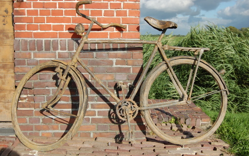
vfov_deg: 29.9
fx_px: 292
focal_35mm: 43
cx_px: 124
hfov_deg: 46.2
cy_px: 75
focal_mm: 28
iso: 200
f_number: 9
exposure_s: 1/320
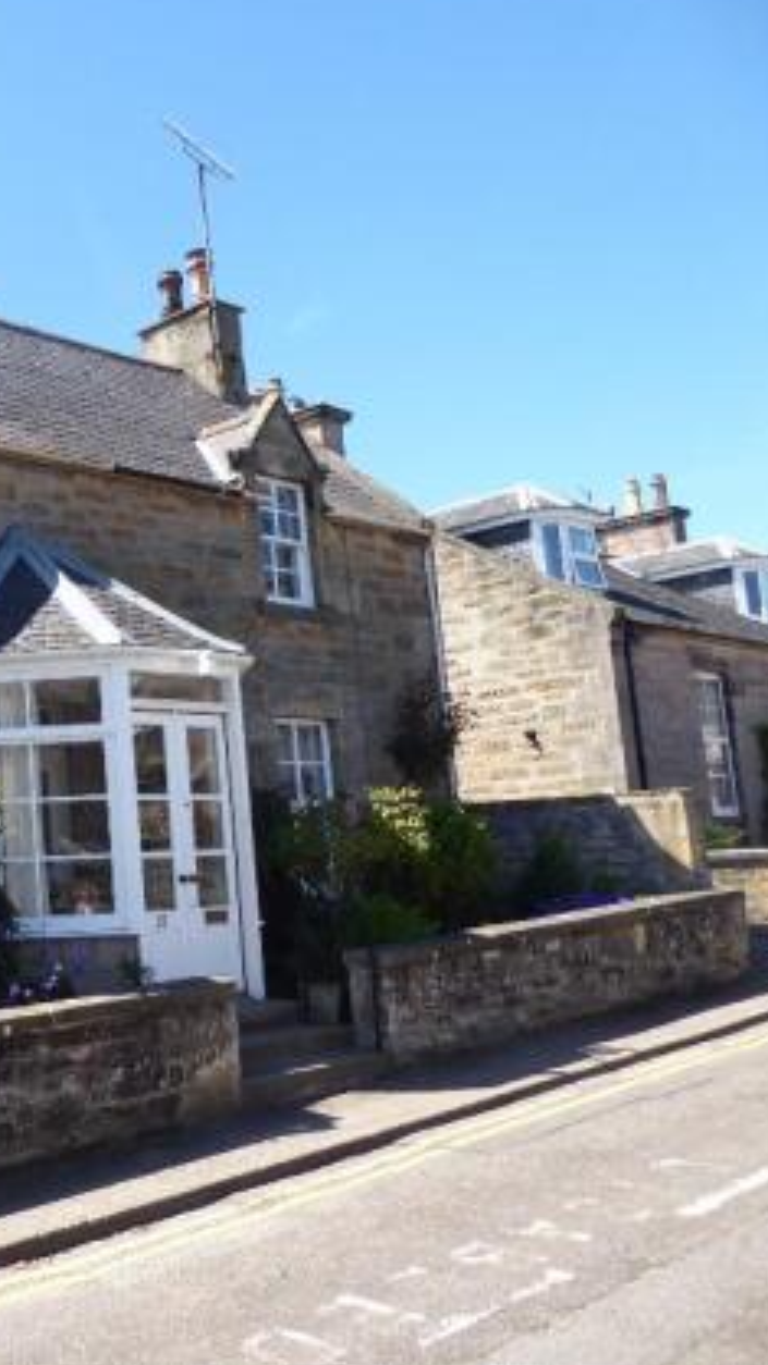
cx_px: -139
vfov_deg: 52.8
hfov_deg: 27.6
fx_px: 1376
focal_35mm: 38
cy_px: 665
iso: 80
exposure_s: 1/400
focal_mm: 4.3
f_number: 3.3
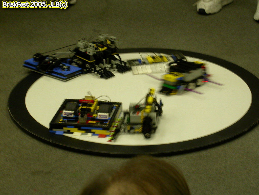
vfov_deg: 10.0
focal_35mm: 149
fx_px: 1115
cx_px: 130
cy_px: 98
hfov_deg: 13.3
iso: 100
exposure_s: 1/7.9
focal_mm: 30.8
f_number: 5
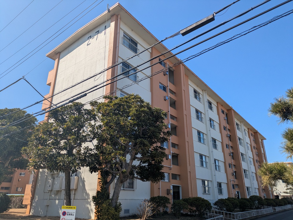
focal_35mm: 25
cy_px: 110
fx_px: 212
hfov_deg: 69.4
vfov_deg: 54.9
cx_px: 146
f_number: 1.89
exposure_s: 1/2732
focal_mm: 5.43
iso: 45
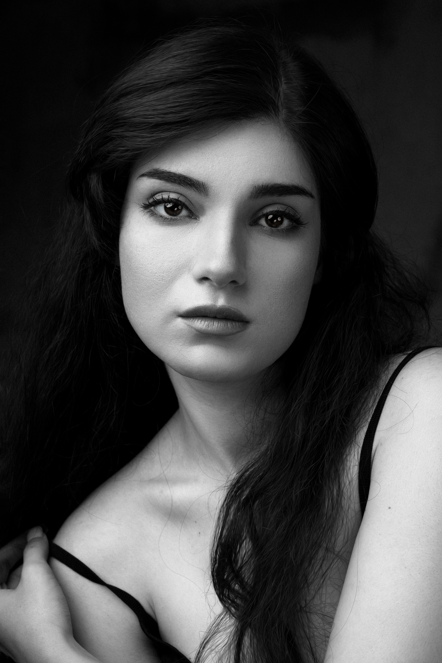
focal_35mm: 85
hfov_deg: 16.1
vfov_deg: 23.9
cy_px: 332
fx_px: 1565
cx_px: 221
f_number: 8
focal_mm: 85
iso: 50
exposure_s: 1/160
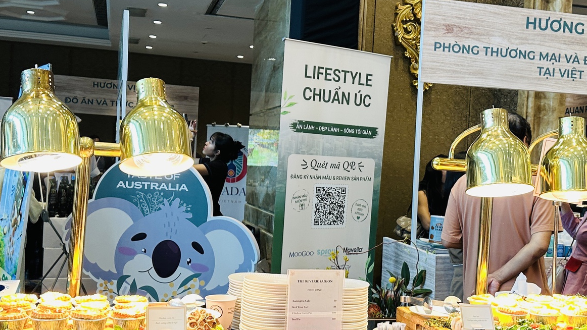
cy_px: 188
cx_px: 298
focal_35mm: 27
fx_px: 420
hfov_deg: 69.8
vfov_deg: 42.8
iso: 125
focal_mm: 6.86
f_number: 1.78
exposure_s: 1/100
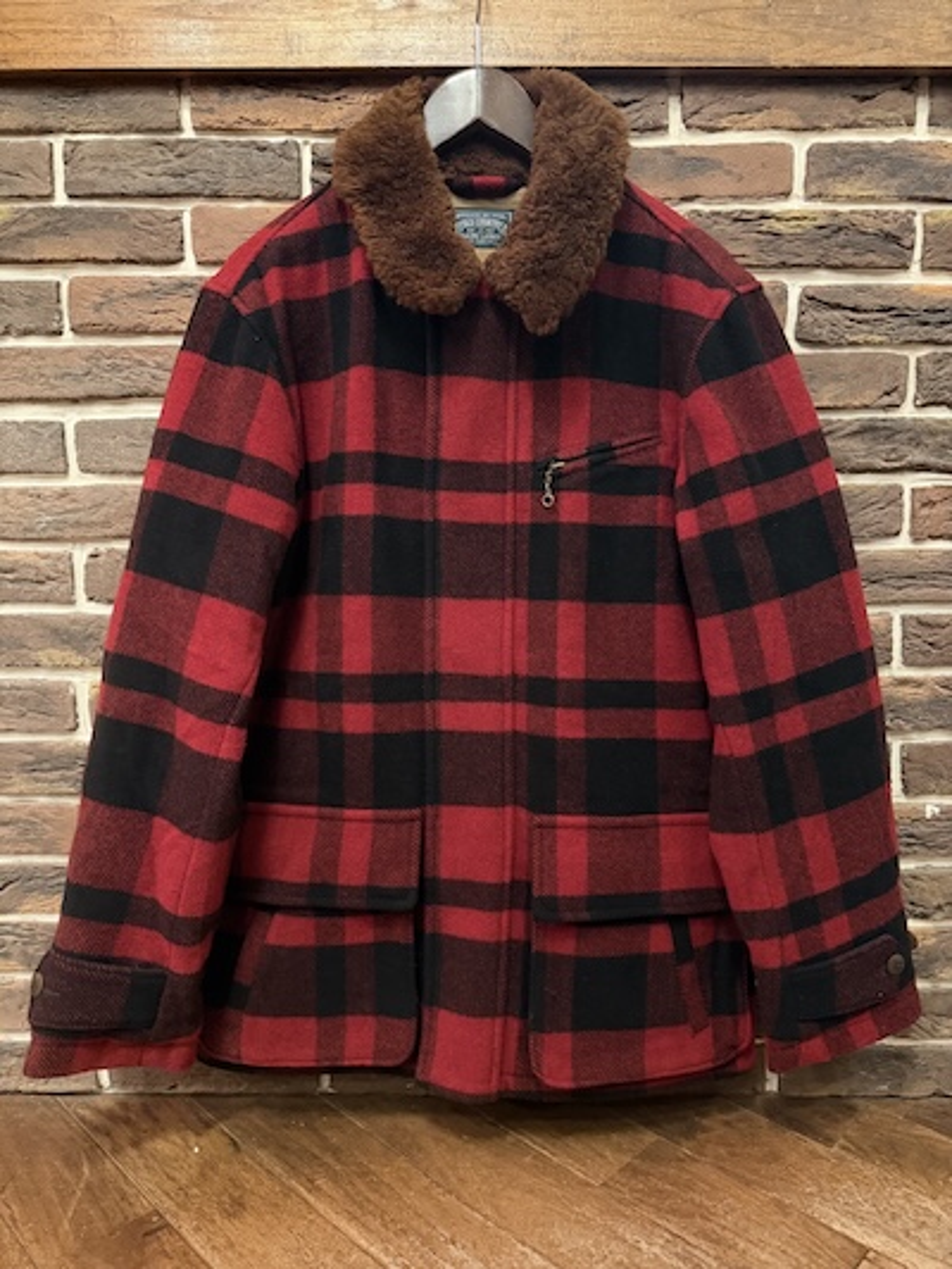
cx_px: 476
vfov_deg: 71.6
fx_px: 880
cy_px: 634
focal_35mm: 24
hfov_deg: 56.8
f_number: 1.78
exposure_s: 1/30
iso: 1250
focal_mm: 6.76
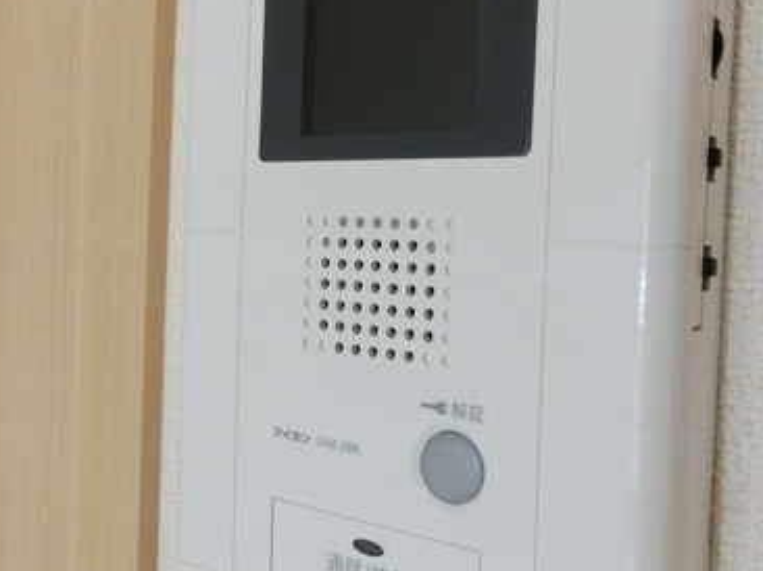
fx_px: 903
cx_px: 359
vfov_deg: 35.1
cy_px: 258
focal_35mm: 41
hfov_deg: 45.8
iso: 200
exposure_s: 1/125
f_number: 3.5
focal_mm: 4.5
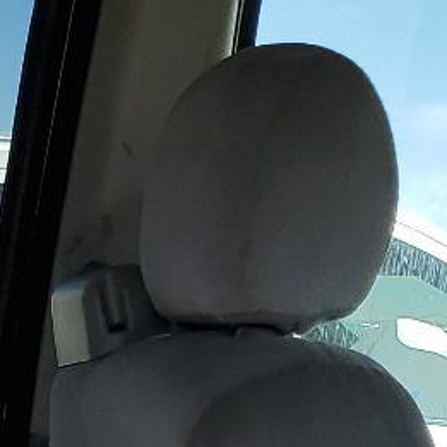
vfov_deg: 11.5
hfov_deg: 11.6
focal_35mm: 141
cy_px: 800
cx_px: -305
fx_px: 2060
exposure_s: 1/1667
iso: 50
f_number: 1.5
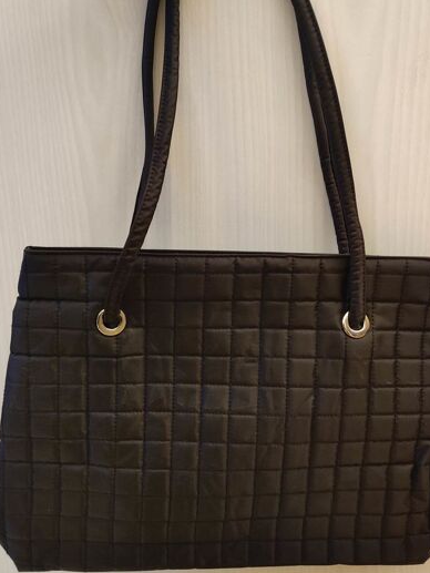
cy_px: 283
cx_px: 223
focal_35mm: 31
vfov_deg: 58.3
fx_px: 513
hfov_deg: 45.5
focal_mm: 4.7
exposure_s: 1/33
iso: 1521
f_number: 1.79
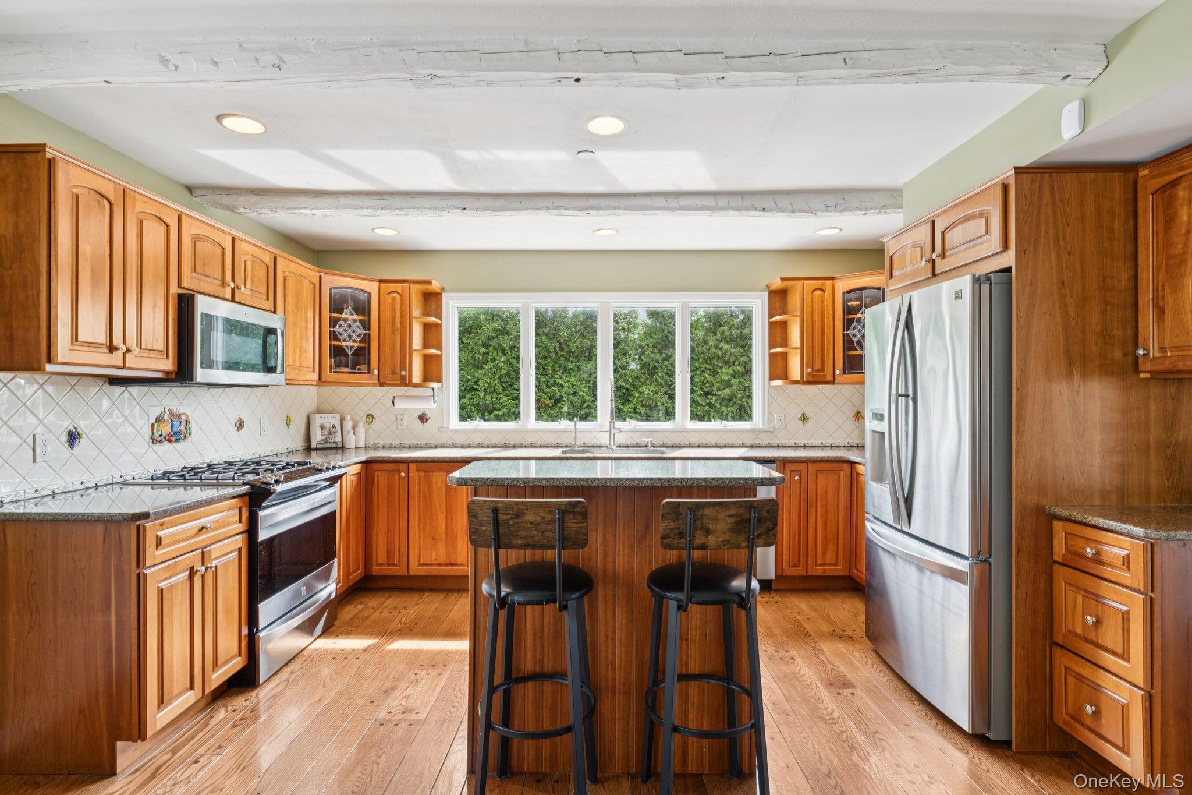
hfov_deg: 93.3
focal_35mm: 17
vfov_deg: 70.4
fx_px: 563
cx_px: 596
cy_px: 398
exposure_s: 1/8
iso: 200
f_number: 9
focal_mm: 17
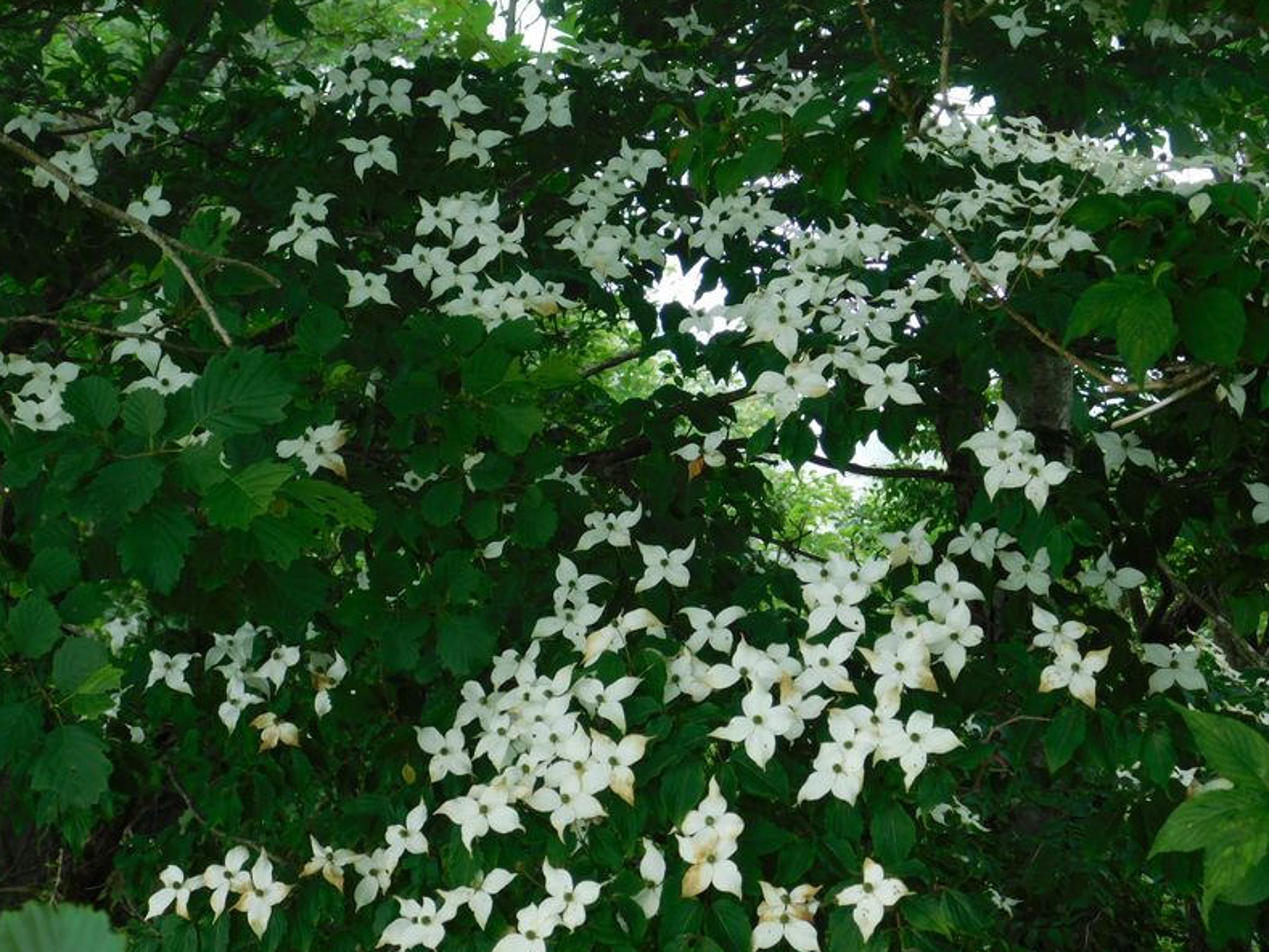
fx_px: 2640
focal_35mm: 72
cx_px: 627
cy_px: 476
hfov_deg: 27.0
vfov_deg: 20.4
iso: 125
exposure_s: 1/100
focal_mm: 12.6
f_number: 4.3
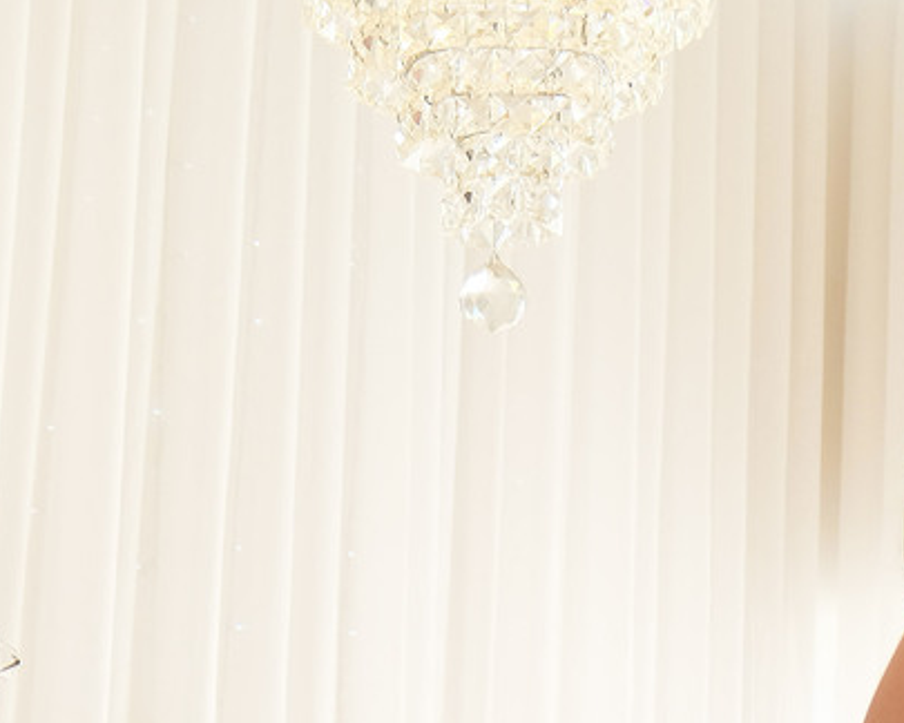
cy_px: 444
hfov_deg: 12.9
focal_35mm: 150
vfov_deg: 10.3
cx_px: 420
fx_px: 4013
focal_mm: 35.8
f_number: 4
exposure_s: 1/160
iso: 500
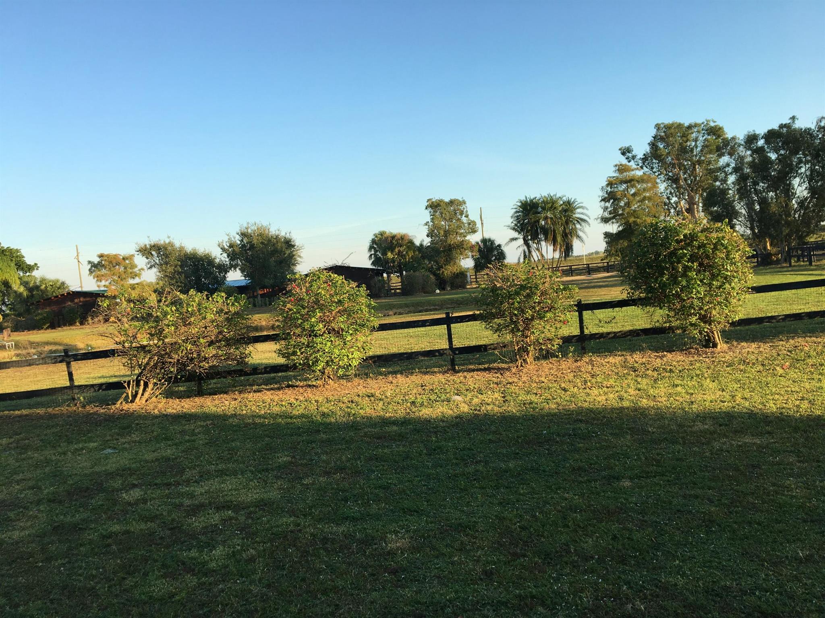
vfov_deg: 48.2
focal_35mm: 29
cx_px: 412
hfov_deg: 61.7
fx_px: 691
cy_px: 309
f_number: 2.2
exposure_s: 1/458
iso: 25
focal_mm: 4.15
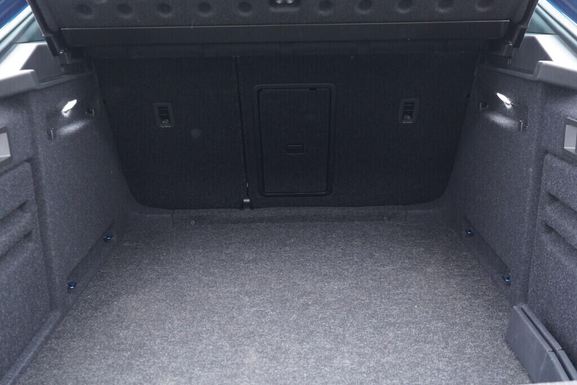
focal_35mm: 36
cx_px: 288
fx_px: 577
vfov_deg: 36.9
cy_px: 192
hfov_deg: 53.1
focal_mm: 24
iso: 1600
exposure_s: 1/40
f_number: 2.8
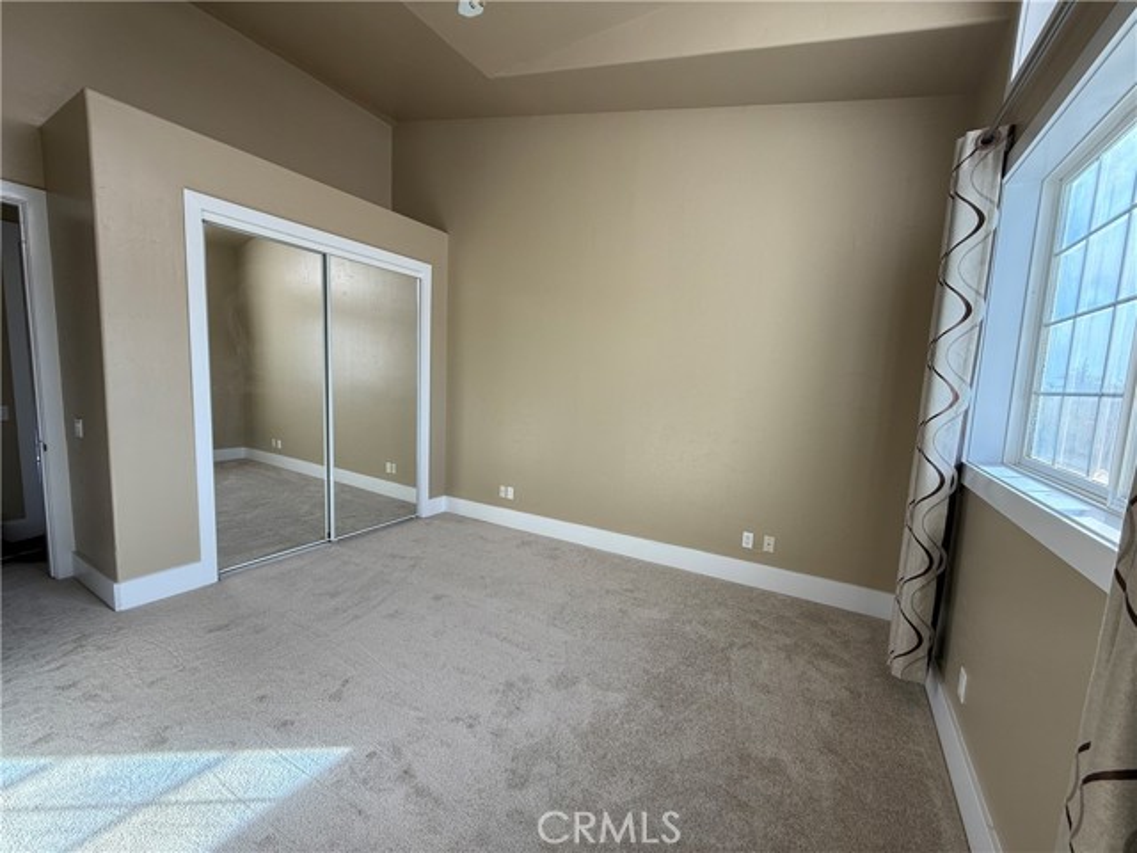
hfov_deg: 102.1
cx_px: 568
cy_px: 426
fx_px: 460
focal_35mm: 14
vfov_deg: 85.7
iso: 40
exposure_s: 1/100
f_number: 2.2
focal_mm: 2.22
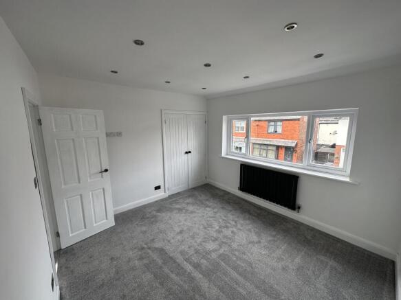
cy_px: 150
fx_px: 162
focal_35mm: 14
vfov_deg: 85.7
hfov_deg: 102.1
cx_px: 200
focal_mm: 2.22
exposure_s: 1/99
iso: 40
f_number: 2.2
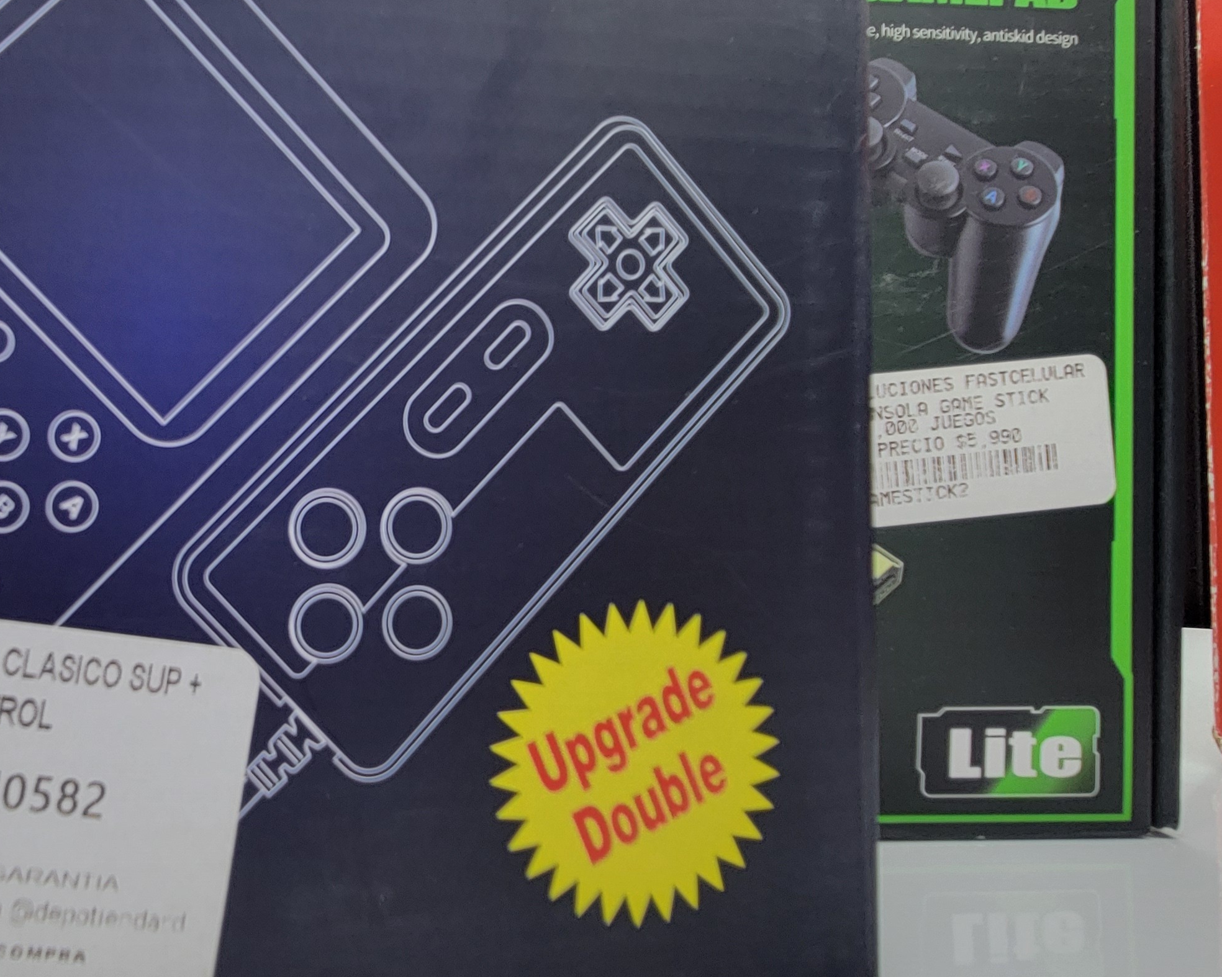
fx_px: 940
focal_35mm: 26
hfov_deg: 60.3
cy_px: 357
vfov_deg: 54.2
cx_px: 231
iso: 80
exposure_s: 1/60
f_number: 2.2
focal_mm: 2.2
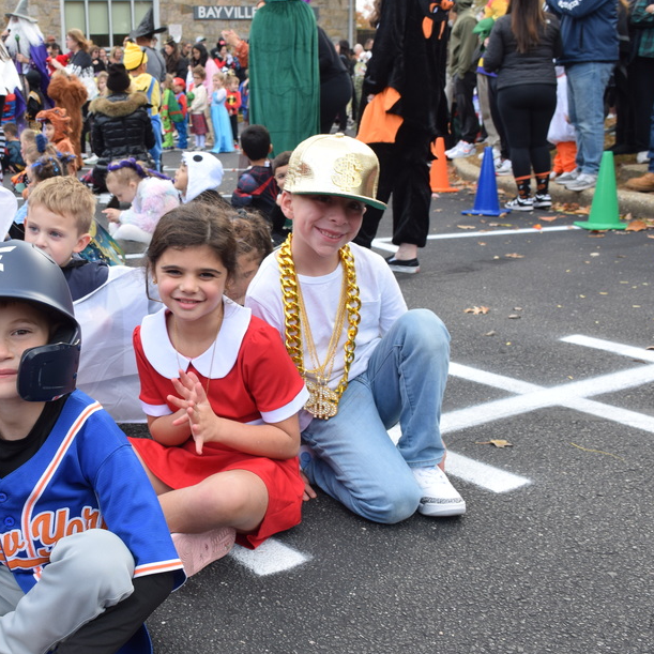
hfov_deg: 35.3
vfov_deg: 36.1
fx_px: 1005
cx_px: 166
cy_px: 318
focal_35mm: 47
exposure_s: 1/250
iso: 400
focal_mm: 22
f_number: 8
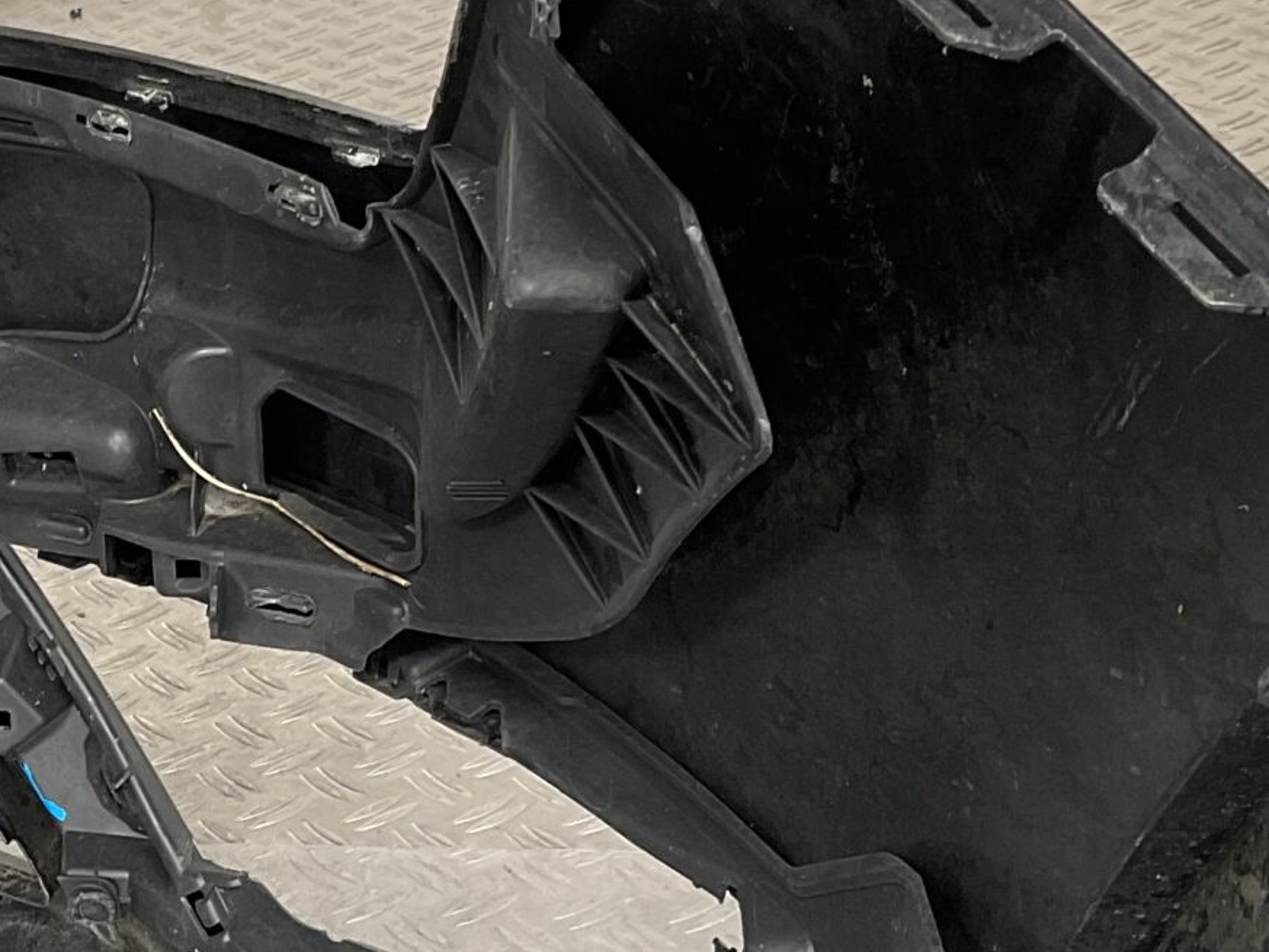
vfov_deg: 17.3
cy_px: 653
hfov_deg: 21.9
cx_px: -78
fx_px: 3116
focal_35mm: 85
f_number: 1.8
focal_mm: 3
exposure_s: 1/100
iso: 32
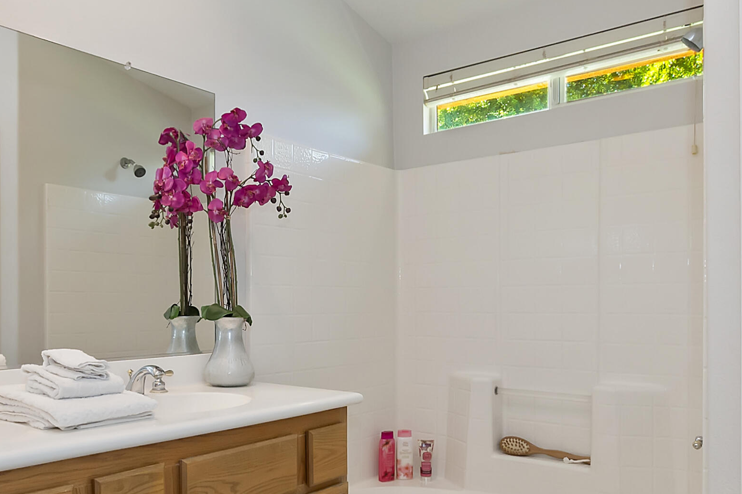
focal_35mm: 29
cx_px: 284
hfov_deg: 62.9
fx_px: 598
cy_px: 297
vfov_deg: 44.7
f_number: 8
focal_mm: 10
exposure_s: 1/30
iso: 400
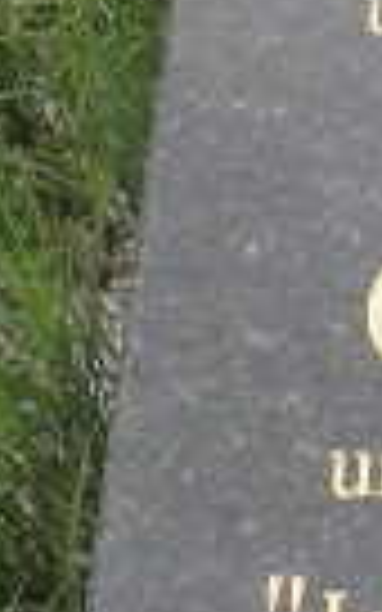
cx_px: 827
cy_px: 324
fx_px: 1999
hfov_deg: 9.9
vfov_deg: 17.4
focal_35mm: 120
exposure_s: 1/125
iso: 64
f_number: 3.3
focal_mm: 4.3
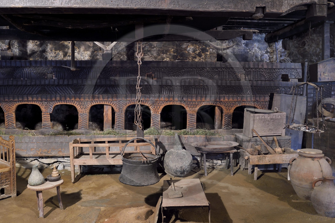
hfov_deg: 73.8
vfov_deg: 53.1
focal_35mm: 24
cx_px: 168
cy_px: 112
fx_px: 223
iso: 1600
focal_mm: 24
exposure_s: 1/1.67
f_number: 7.1
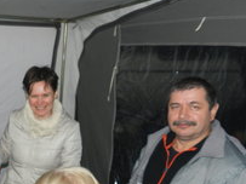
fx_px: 362
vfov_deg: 27.9
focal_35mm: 51
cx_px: 16
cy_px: 150
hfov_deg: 34.9
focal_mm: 4
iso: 200
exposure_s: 1/30
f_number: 3.4
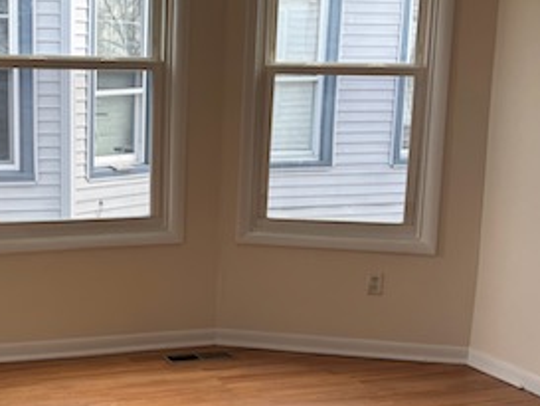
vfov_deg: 24.0
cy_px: 250
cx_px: 127
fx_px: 952
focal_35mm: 61
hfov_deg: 31.0
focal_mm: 5.96
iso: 50
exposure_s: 1/120
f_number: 1.6
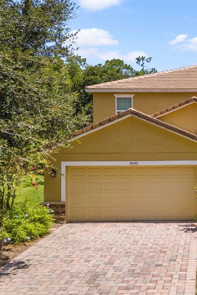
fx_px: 336
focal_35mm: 41
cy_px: 145
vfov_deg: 47.4
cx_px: 210
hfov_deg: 29.8
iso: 100
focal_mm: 4.5
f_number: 2.8
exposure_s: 1/640
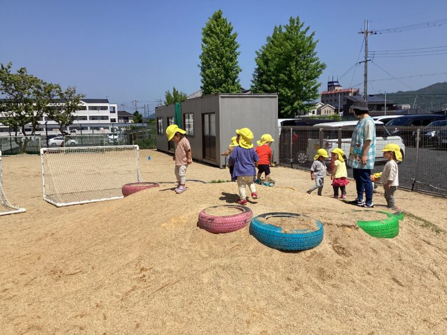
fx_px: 400
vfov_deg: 45.4
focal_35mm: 31
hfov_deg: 58.4
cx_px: 224
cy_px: 168
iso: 25
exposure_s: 1/2331
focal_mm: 3.3
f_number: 2.4
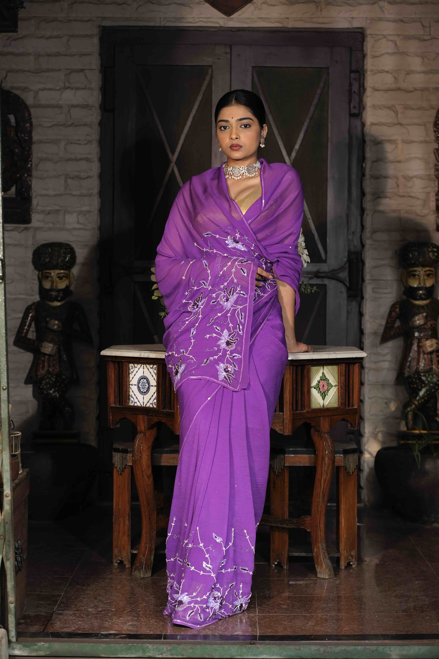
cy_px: 330
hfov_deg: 16.1
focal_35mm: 85
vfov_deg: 23.9
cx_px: 220
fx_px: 1555
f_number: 4.5
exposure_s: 1/500
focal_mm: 85
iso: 1000
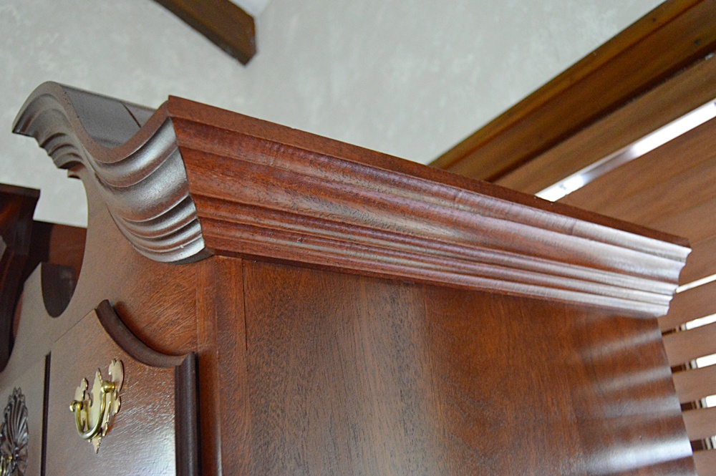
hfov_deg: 55.1
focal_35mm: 34
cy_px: 238
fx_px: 686
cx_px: 358
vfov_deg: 38.3
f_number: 3.8
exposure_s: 1/60
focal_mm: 23
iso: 3200
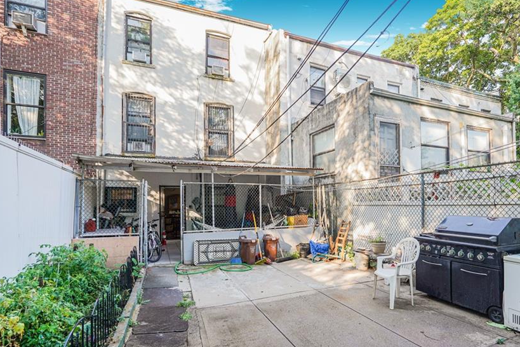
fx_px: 289
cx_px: 287
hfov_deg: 83.7
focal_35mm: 20
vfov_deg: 61.6
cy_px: 200
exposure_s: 1/100
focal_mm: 16
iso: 100
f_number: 4.5
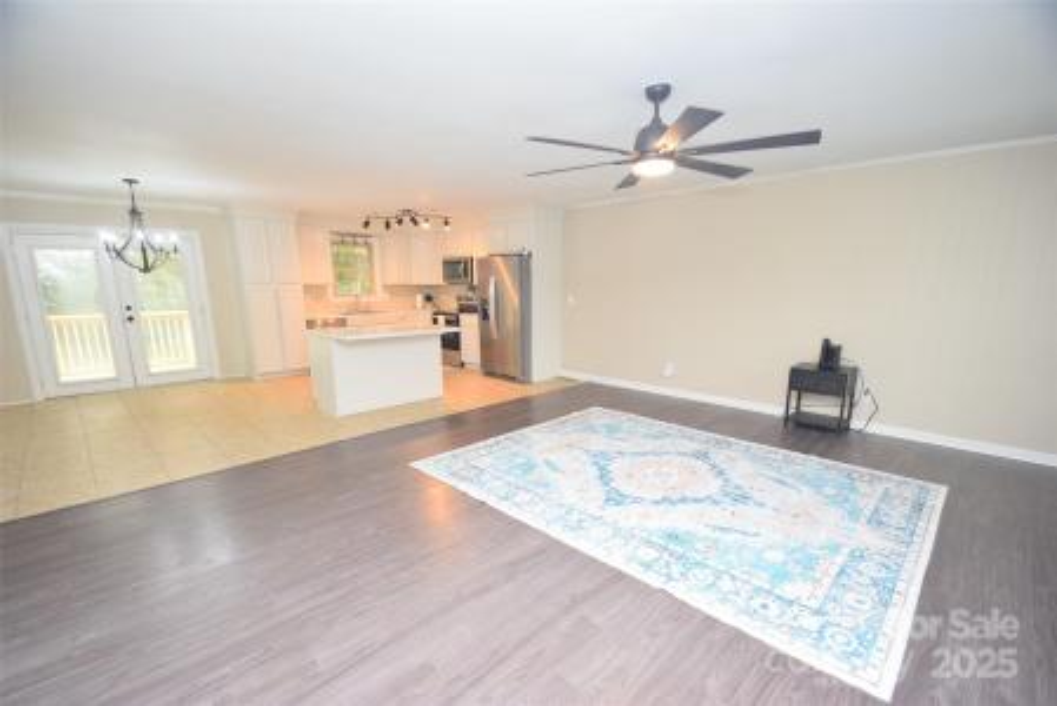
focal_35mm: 15
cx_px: 528
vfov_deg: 77.4
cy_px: 353
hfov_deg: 100.4
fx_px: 441
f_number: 5
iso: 800
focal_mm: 10
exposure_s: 1/100
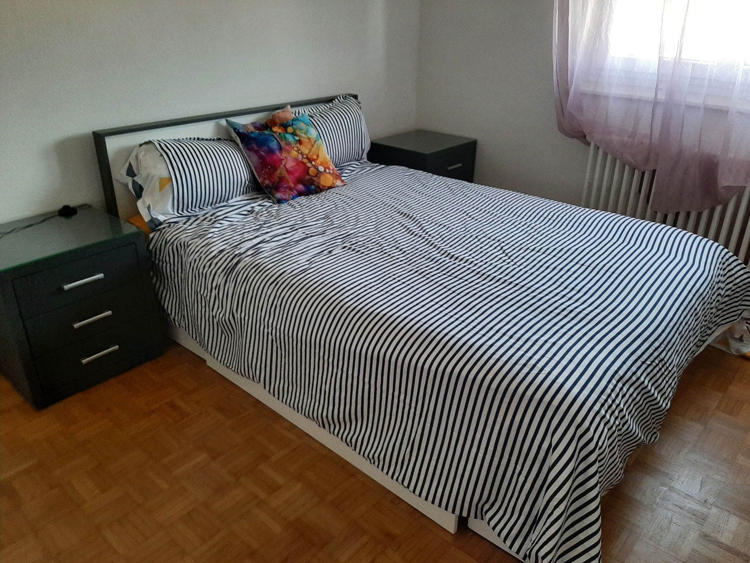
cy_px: 282
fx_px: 563
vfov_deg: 53.1
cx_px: 375
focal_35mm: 26
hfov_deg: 67.3
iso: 160
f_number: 1.7
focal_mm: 3.93
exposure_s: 1/50
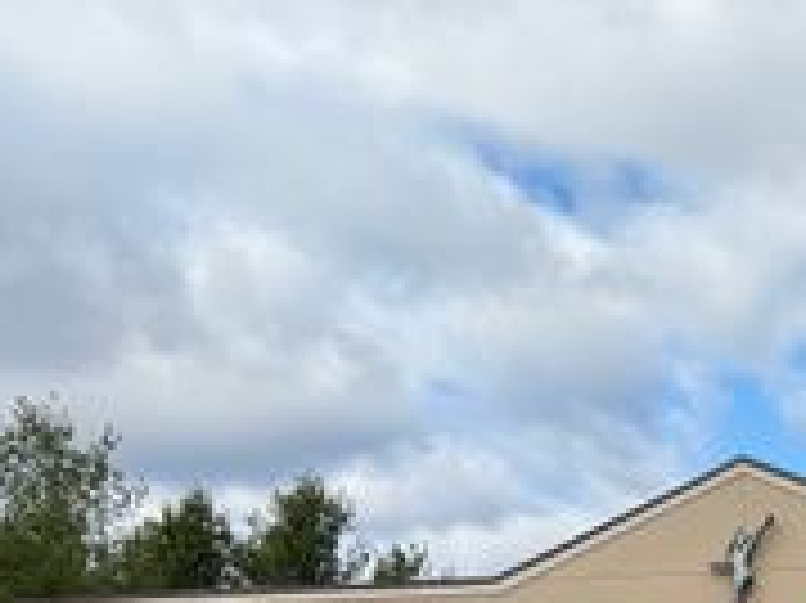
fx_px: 1559
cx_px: 851
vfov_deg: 20.2
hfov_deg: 27.0
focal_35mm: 67
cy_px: 772
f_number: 1.78
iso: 80
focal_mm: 6.76
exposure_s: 1/3953
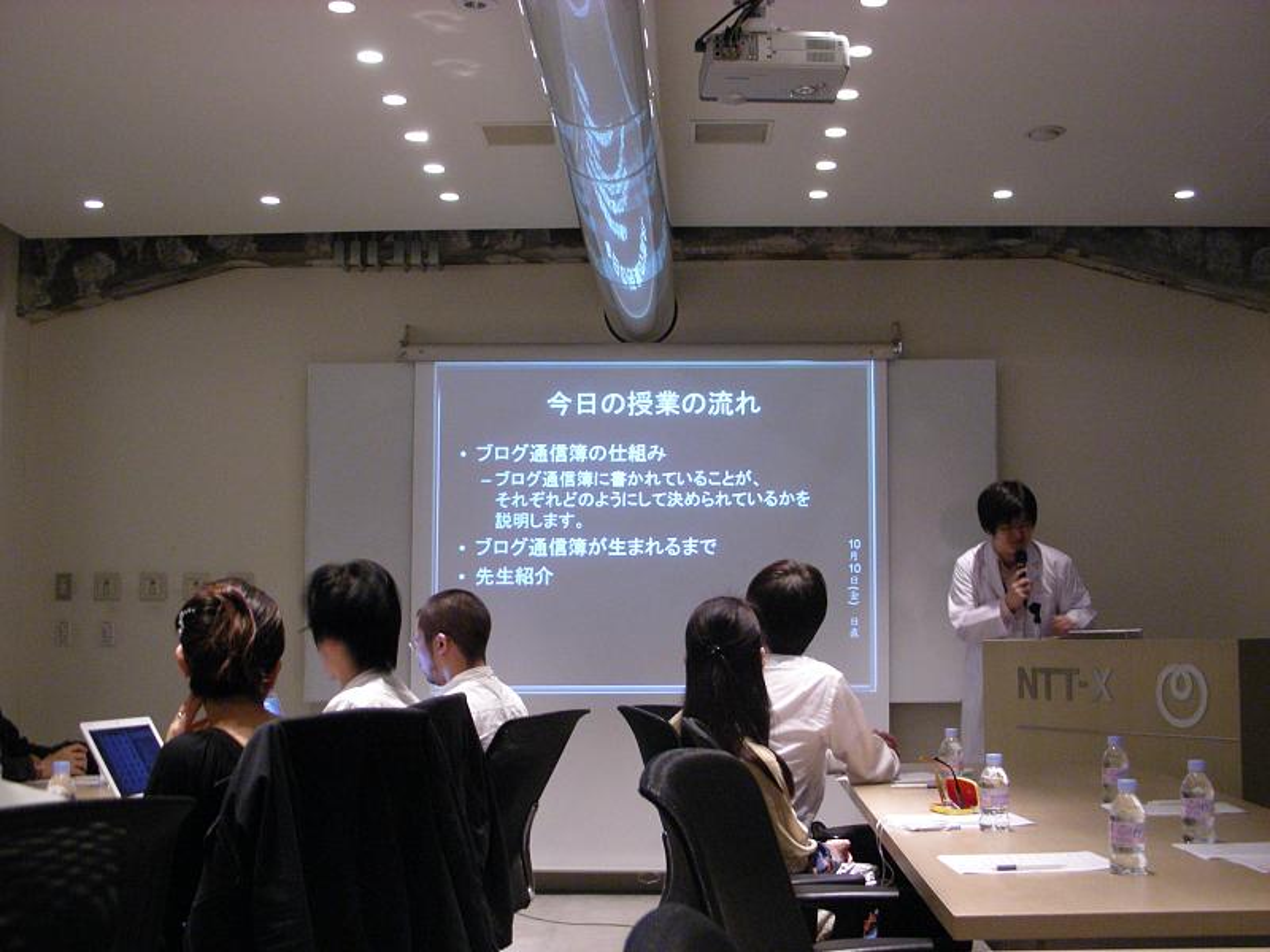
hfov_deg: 42.9
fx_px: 1614
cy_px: 476
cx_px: 635
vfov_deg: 32.9
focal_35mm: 44
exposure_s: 1/8
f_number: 3.5
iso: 239
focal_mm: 7.4
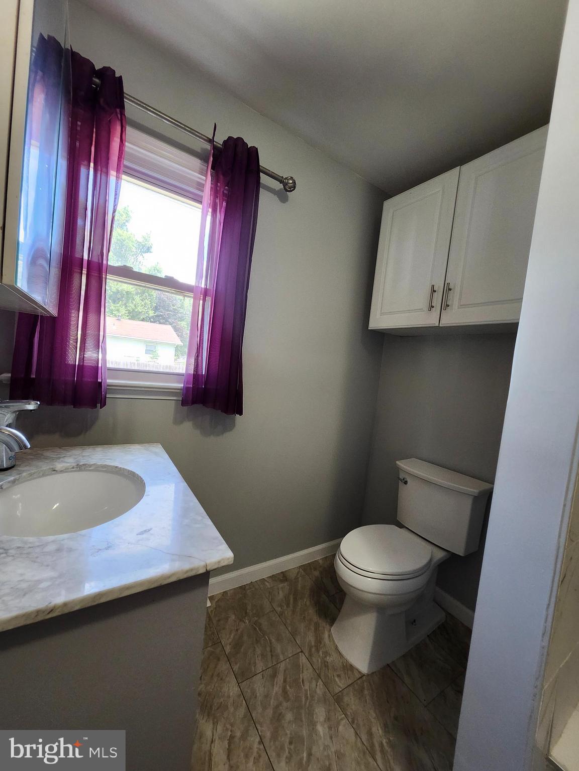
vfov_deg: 106.2
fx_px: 290
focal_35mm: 13
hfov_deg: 89.9
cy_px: 386
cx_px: 290
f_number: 2.2
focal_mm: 1.74
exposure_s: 1/60
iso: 200
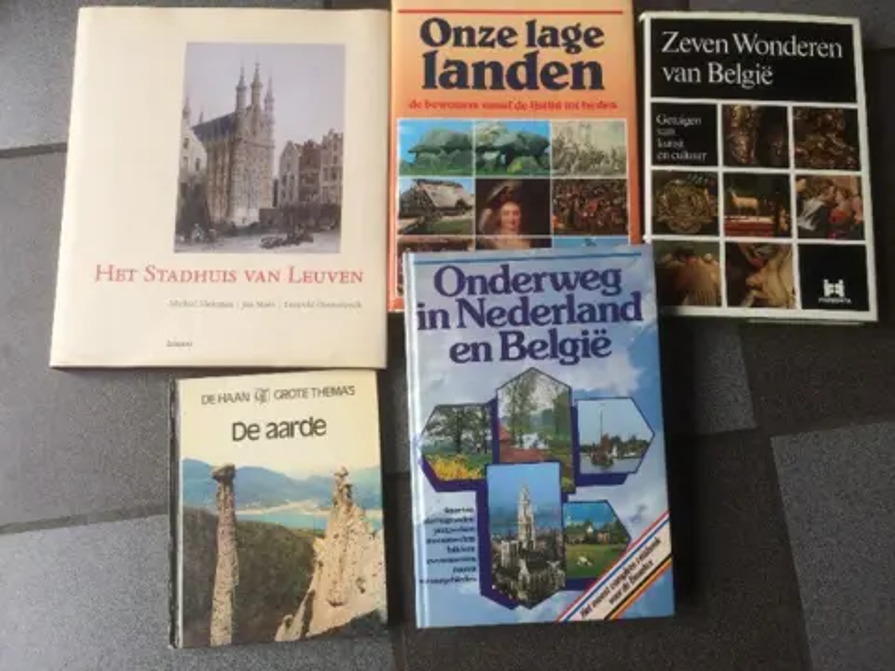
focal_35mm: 29
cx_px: 448
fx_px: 750
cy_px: 336
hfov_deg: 61.7
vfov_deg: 48.2
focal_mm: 4.15
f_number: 2.2
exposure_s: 1/391
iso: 32
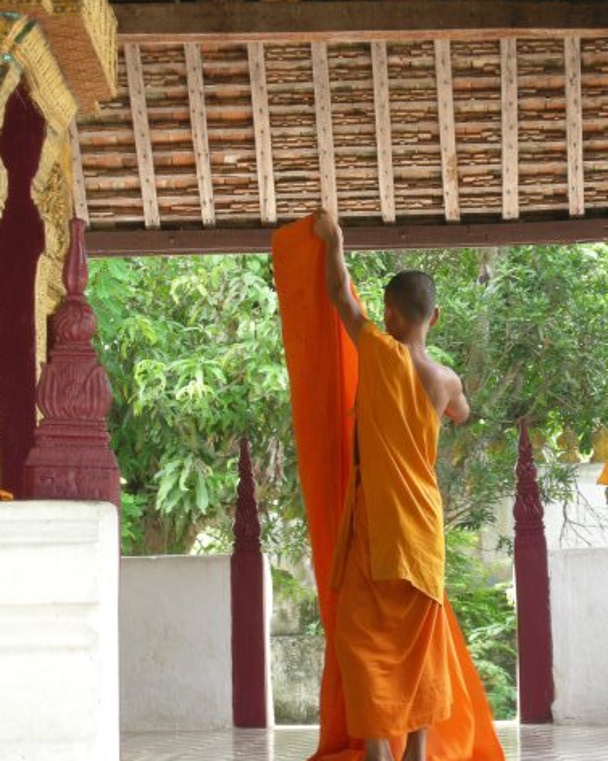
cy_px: 326
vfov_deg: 12.4
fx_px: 3490
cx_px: 337
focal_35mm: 155
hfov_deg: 10.0
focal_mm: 24.5
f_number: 5.1
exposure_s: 1/24.3
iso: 64
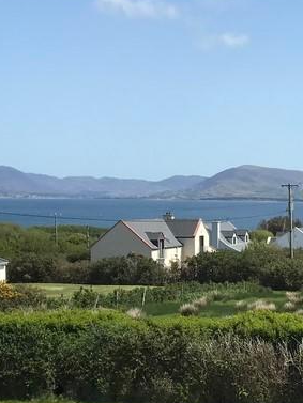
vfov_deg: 25.5
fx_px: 886
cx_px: 406
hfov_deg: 18.0
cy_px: 276
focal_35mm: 76
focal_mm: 3.99
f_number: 1.8
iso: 20
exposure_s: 1/1996
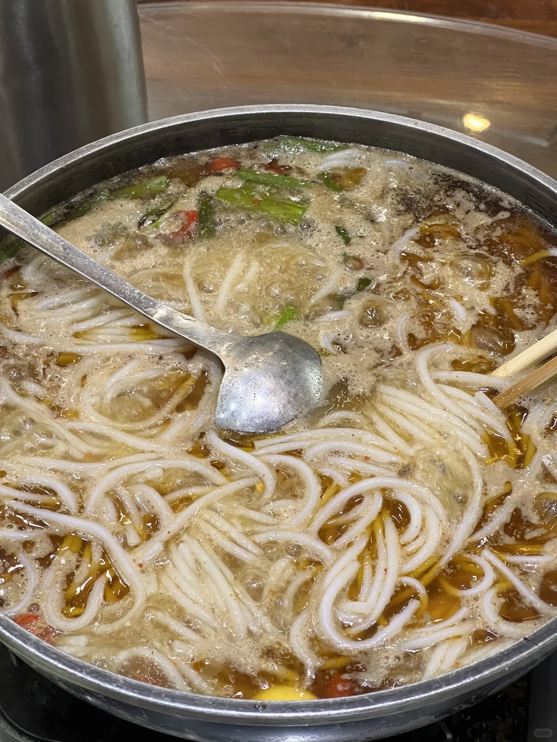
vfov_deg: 25.3
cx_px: 278
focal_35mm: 77
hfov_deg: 19.1
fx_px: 1652
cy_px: 371
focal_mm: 9
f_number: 2.8
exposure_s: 1/50
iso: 250
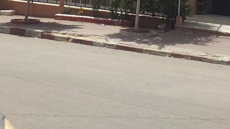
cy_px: -73
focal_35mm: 69
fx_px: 421
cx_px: 94
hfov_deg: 30.5
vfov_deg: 15.8
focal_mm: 3.6
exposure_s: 1/1508
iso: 40
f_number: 1.9
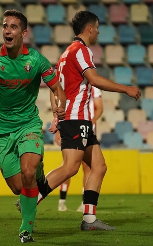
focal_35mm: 398
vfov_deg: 5.3
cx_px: 18
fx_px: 2657
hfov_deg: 3.3
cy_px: 123
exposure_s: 1/1000
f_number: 5.6
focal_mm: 259
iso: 8000
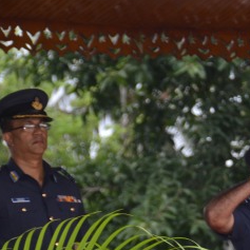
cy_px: 189
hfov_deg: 5.2
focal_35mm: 338
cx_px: 257
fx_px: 2762
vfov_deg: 5.2
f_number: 5.6
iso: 250
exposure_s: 1/160
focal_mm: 105
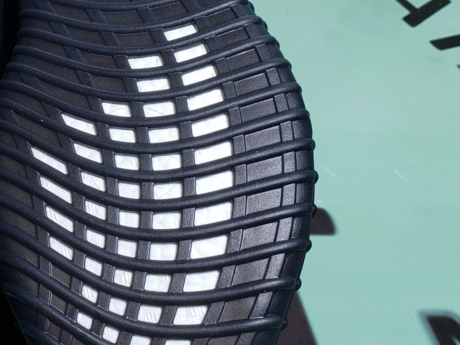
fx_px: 930
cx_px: -33
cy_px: 20
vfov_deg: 20.5
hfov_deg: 25.9
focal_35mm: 70
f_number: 1.5
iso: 50
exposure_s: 1/147
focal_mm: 4.3
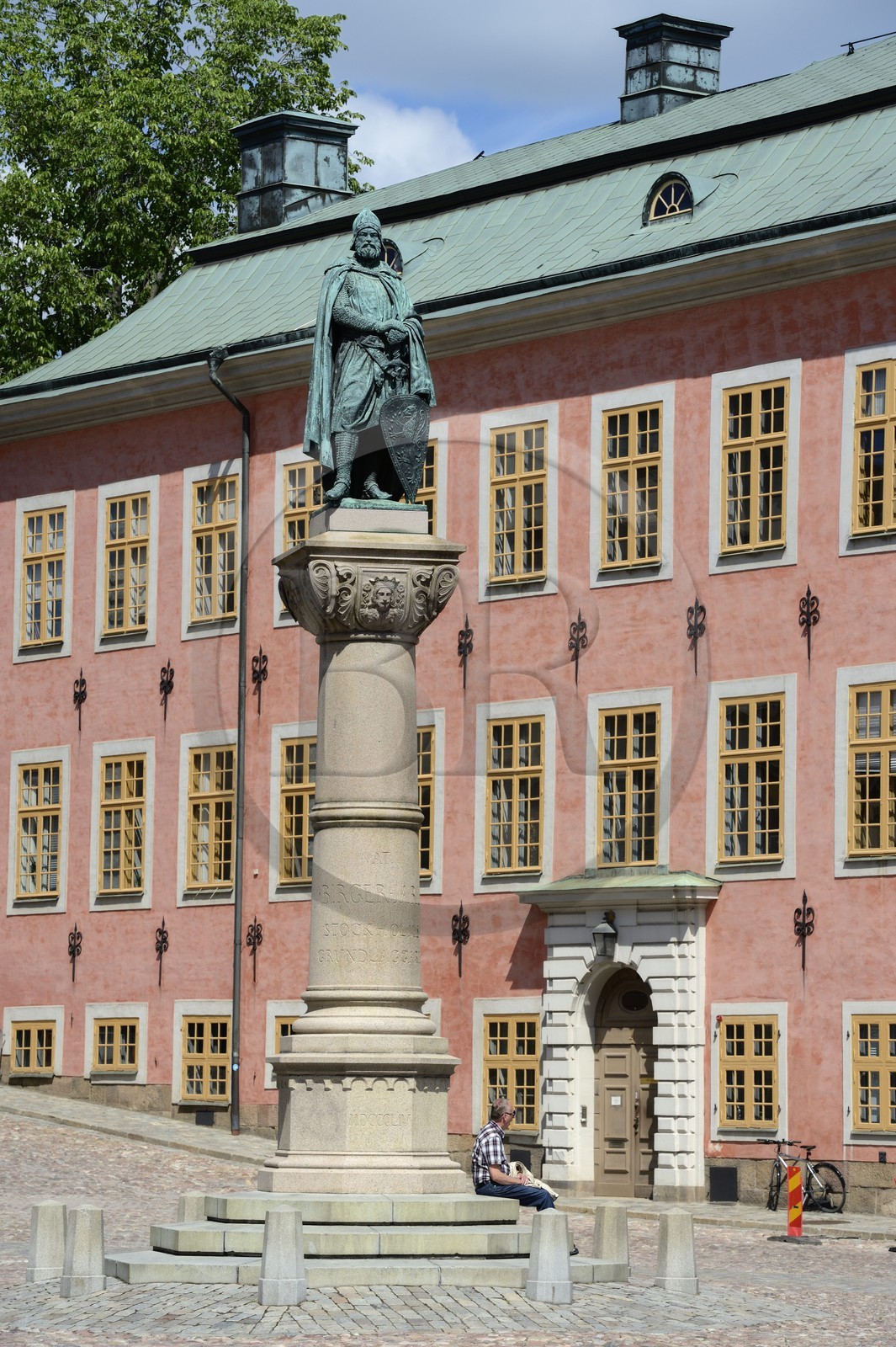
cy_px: 674
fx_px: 4559
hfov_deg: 11.2
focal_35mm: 122
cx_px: 448
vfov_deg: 16.8
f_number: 11
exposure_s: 1/400
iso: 200
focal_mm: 122
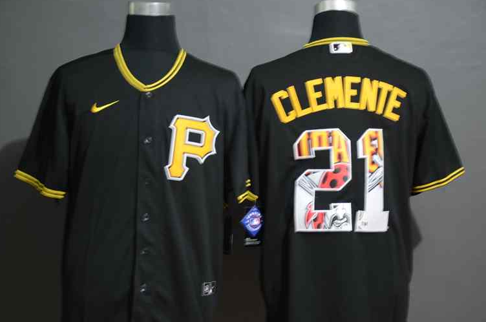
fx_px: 1118
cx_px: 233
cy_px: 167
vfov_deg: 16.4
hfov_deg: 24.5
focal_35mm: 83
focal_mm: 52
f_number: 4.8
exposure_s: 3
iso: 100
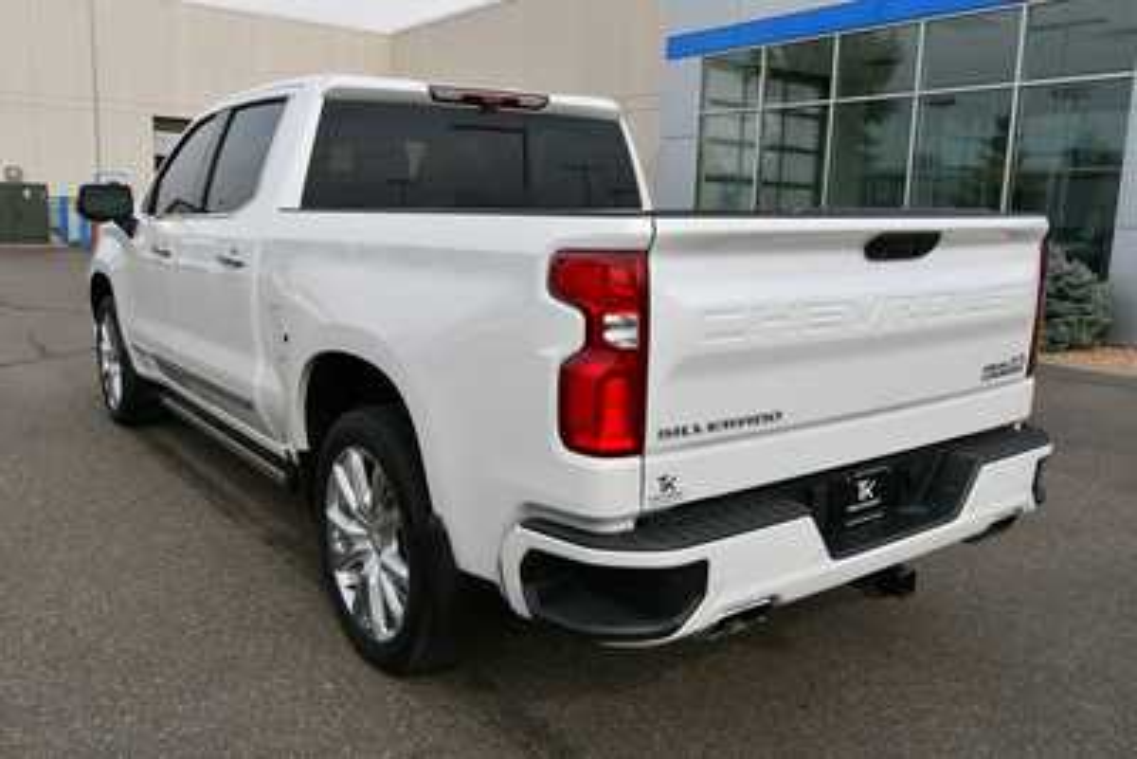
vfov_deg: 43.6
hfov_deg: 61.9
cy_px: 380
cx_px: 568
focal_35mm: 30
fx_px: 948
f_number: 8
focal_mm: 20
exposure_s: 1/250
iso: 100
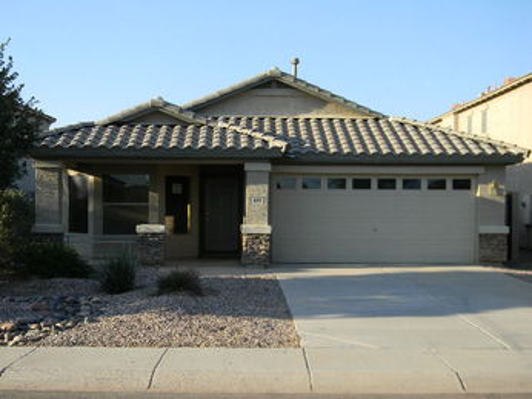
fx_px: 723
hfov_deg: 40.4
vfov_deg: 30.9
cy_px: 200
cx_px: 266
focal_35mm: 47
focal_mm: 8.6
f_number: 3.9
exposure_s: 1/355
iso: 80
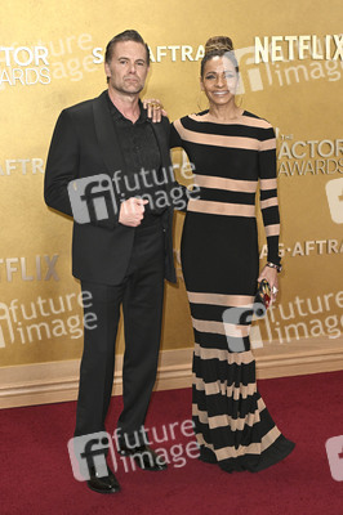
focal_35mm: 50
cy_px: 258
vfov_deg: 39.6
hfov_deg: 26.9
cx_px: 172
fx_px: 716
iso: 2500
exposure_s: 1/320
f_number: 5.6
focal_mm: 50
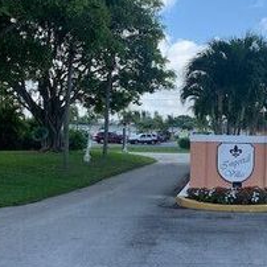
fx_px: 497
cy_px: 159
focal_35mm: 57
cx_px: 230
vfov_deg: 30.0
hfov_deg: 29.1
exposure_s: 1/1368
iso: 25
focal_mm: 4.25
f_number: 1.8
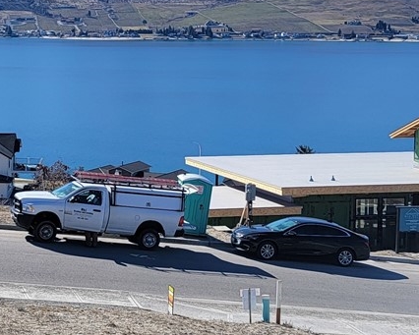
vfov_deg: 17.4
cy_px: 105
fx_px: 1092
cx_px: 73
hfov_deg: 21.4
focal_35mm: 88
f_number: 1.8
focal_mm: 6.7
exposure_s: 1/1081
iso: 16
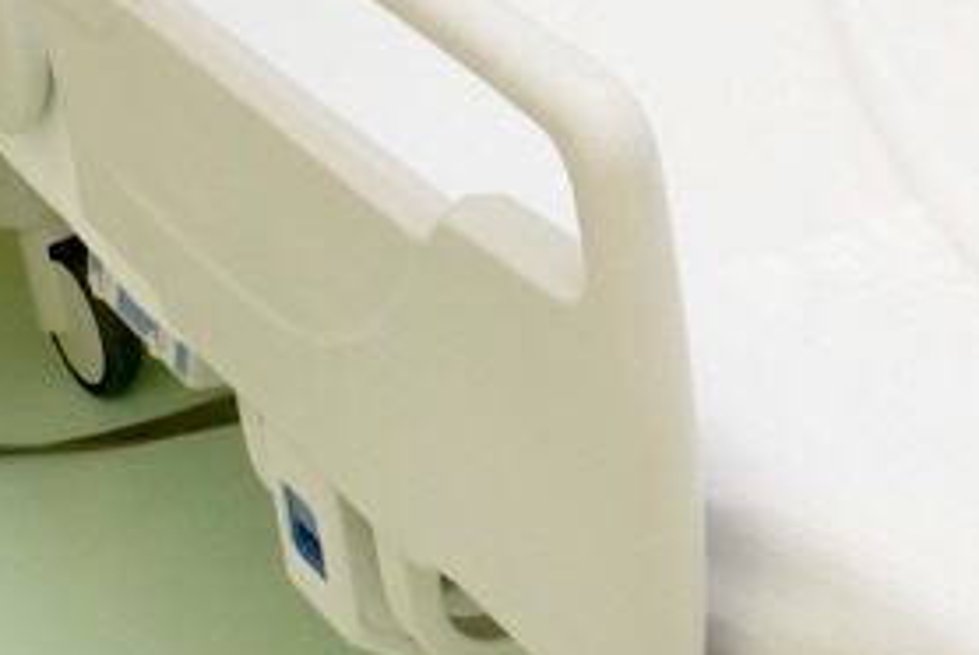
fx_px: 2532
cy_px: -387
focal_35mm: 93
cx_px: 1141
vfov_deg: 13.7
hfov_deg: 20.6
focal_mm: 16
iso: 3200
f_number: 7.1
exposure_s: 1/125
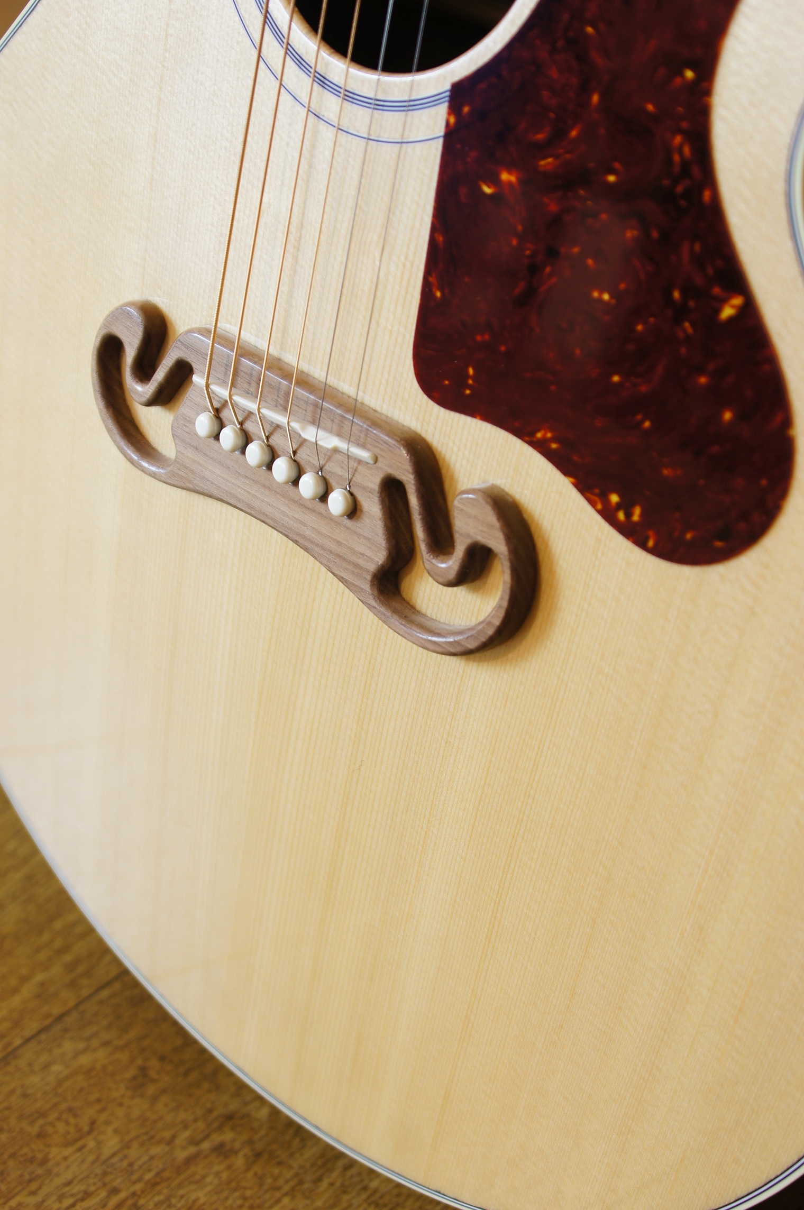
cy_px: 605
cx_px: 402
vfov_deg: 43.6
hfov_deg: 29.8
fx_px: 1511
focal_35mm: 45
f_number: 4.5
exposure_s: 1/10
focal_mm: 30
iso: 100
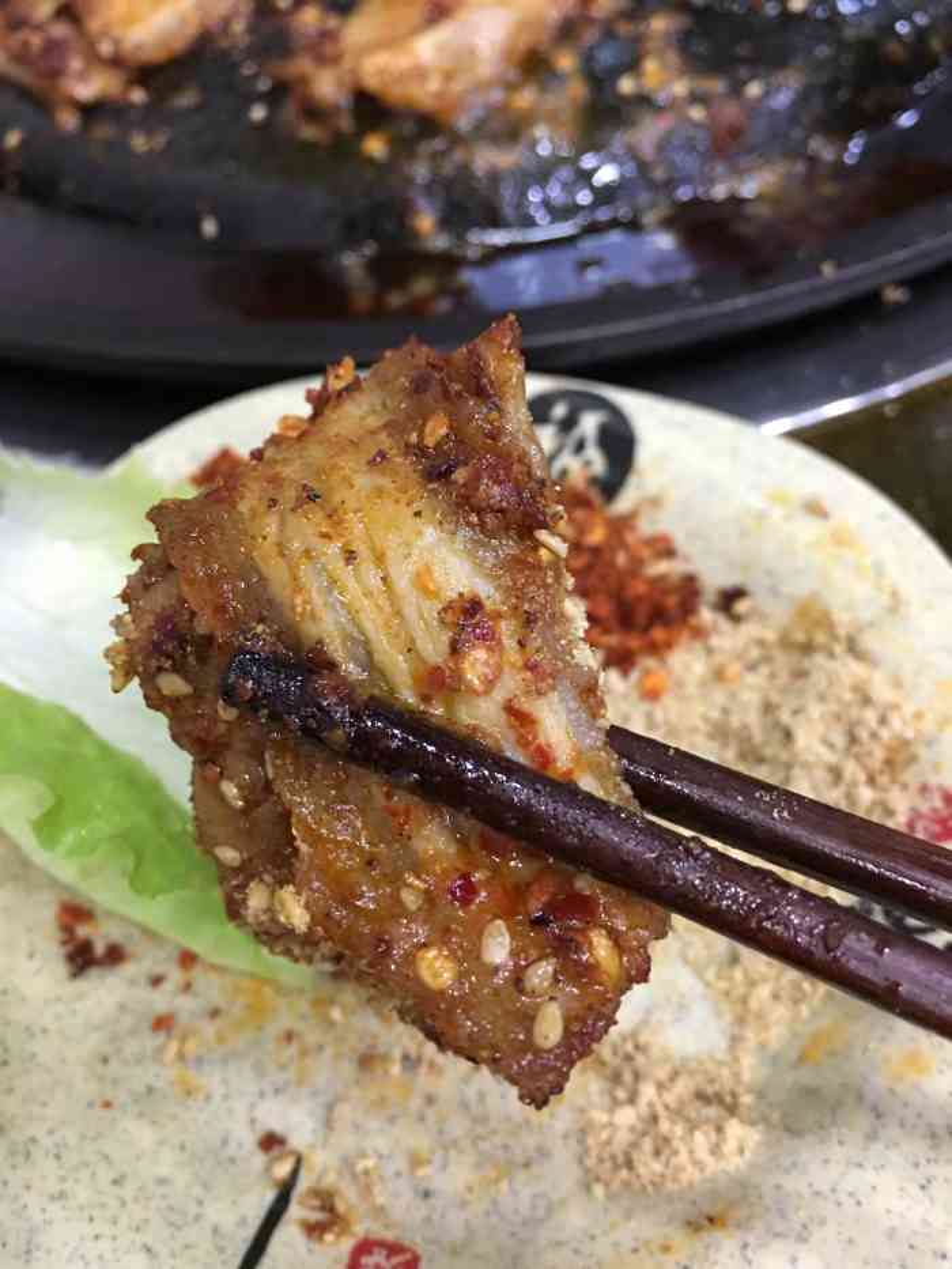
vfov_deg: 61.7
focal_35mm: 29
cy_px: 634
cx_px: 476
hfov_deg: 48.2
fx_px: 1063
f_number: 2.2
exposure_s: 1/10
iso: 80
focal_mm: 4.15
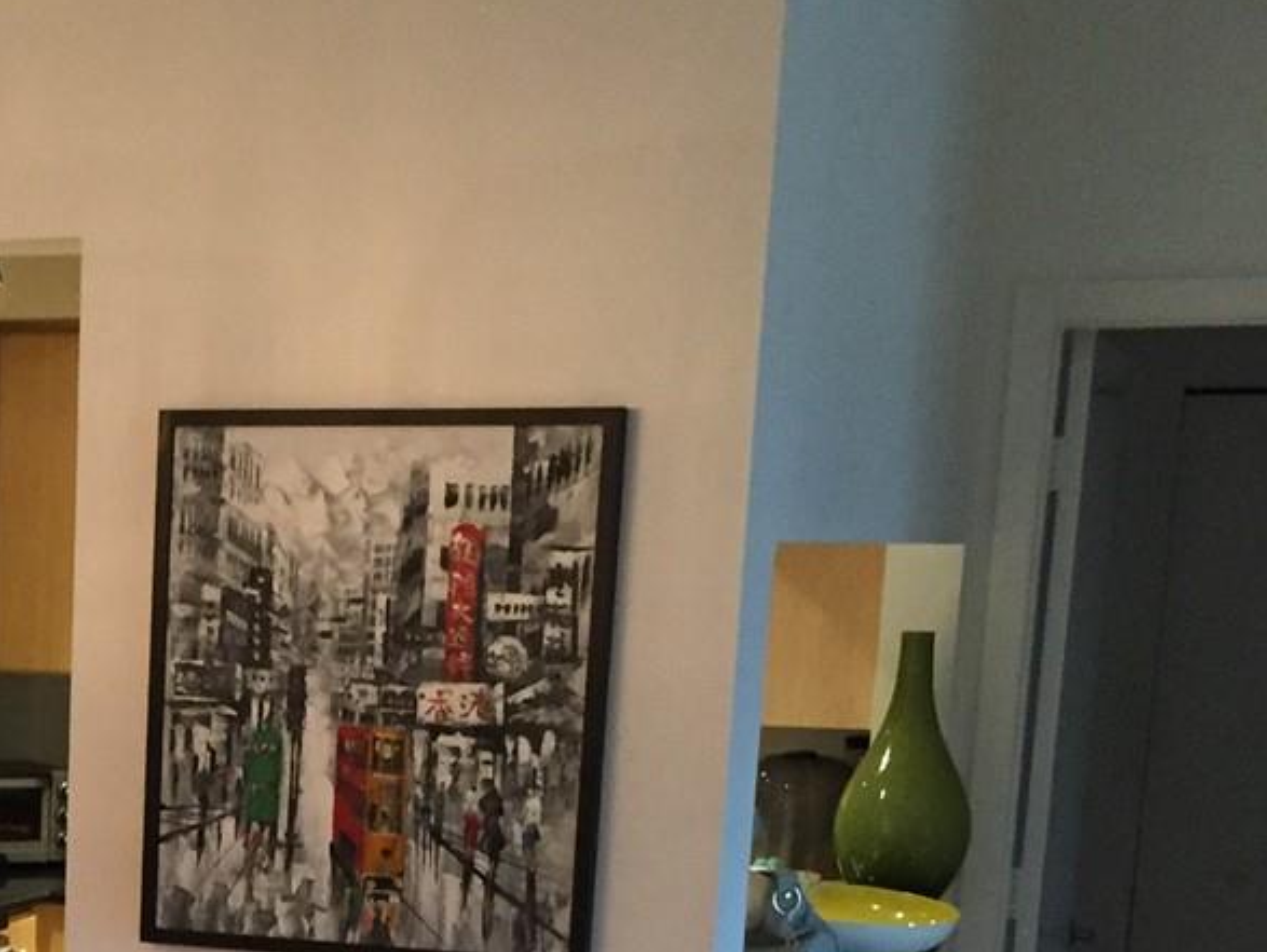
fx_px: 2893
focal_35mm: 79
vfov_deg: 17.9
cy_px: 1110
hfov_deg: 23.3
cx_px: -110
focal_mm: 4.15
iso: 250
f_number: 2.2
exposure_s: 1/15
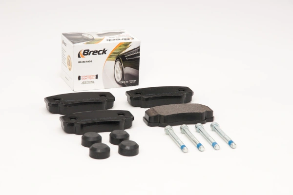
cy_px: 98
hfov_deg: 22.6
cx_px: 146
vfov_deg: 15.2
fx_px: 732
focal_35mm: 90
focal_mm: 60
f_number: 11
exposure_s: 1/200
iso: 100
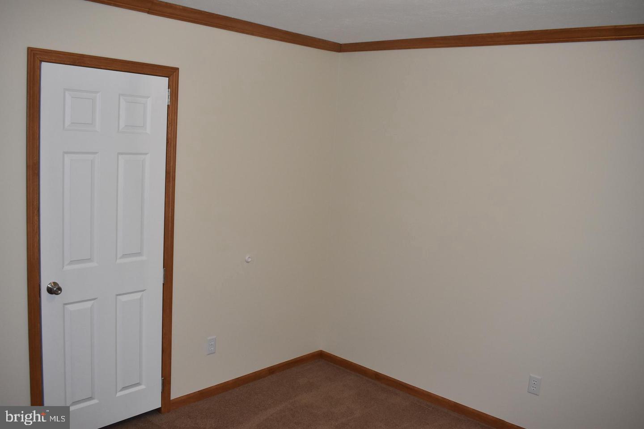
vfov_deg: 43.6
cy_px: 214
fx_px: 537
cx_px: 322
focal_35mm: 30
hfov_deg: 61.9
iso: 1250
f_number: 5.6
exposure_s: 1/160
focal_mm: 20
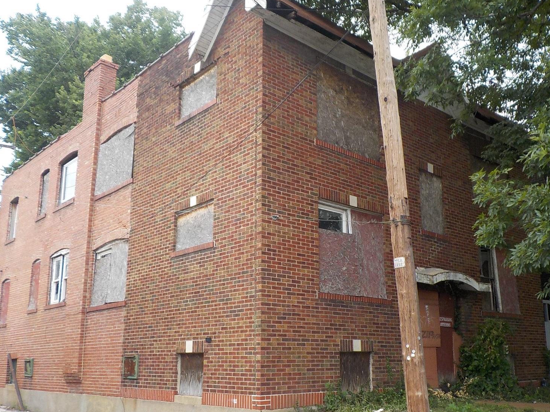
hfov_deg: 55.3
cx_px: 295
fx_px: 524
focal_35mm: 33
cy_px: 224
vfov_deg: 42.9
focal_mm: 4.1
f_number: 3.3
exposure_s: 1/250
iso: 125
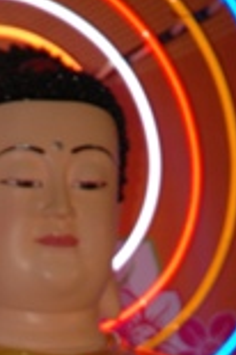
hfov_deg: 3.2
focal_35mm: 434
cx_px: 46
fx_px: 4277
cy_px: 721
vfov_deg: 4.7
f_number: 4.5
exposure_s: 1/60
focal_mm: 70
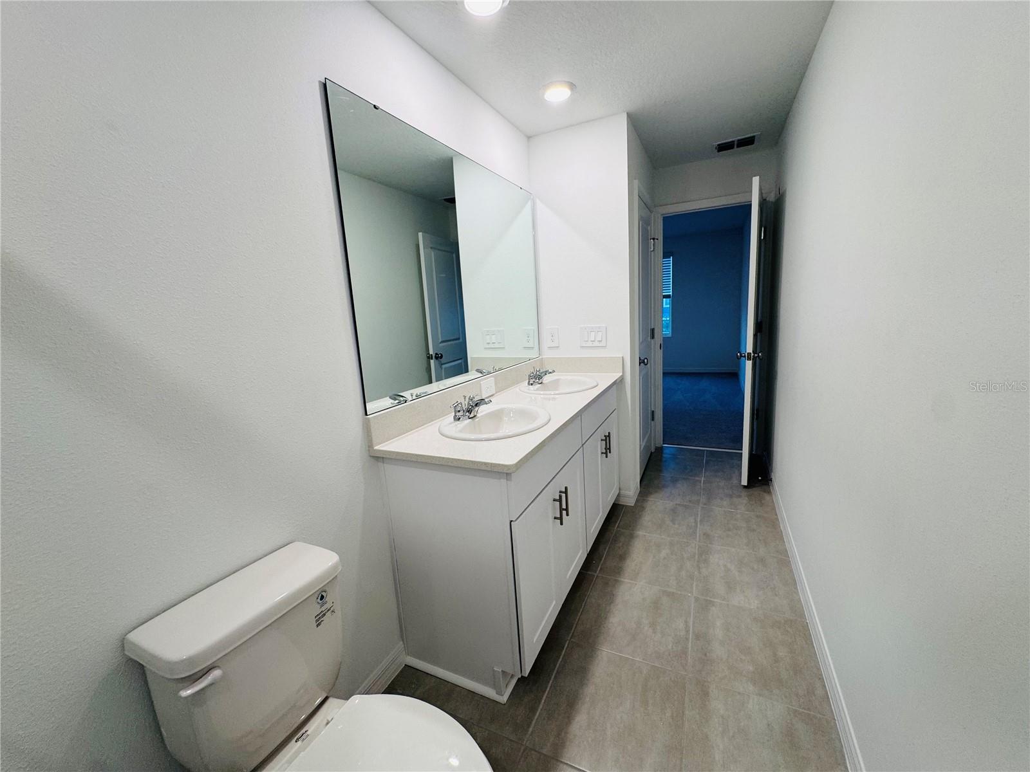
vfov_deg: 85.7
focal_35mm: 14
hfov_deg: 102.1
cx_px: 515
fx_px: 417
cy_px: 386
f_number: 2.2
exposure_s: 1/120
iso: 100
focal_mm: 2.22
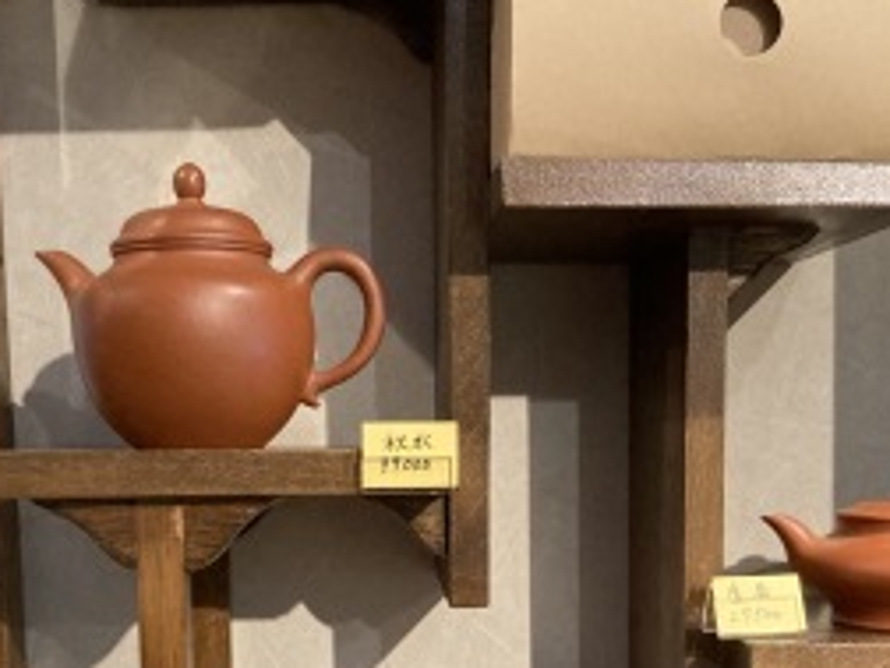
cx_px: 463
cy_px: 578
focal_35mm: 50
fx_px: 1286
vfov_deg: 28.2
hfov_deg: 38.2
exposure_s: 1/33
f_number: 1.8
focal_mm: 3.99
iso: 250
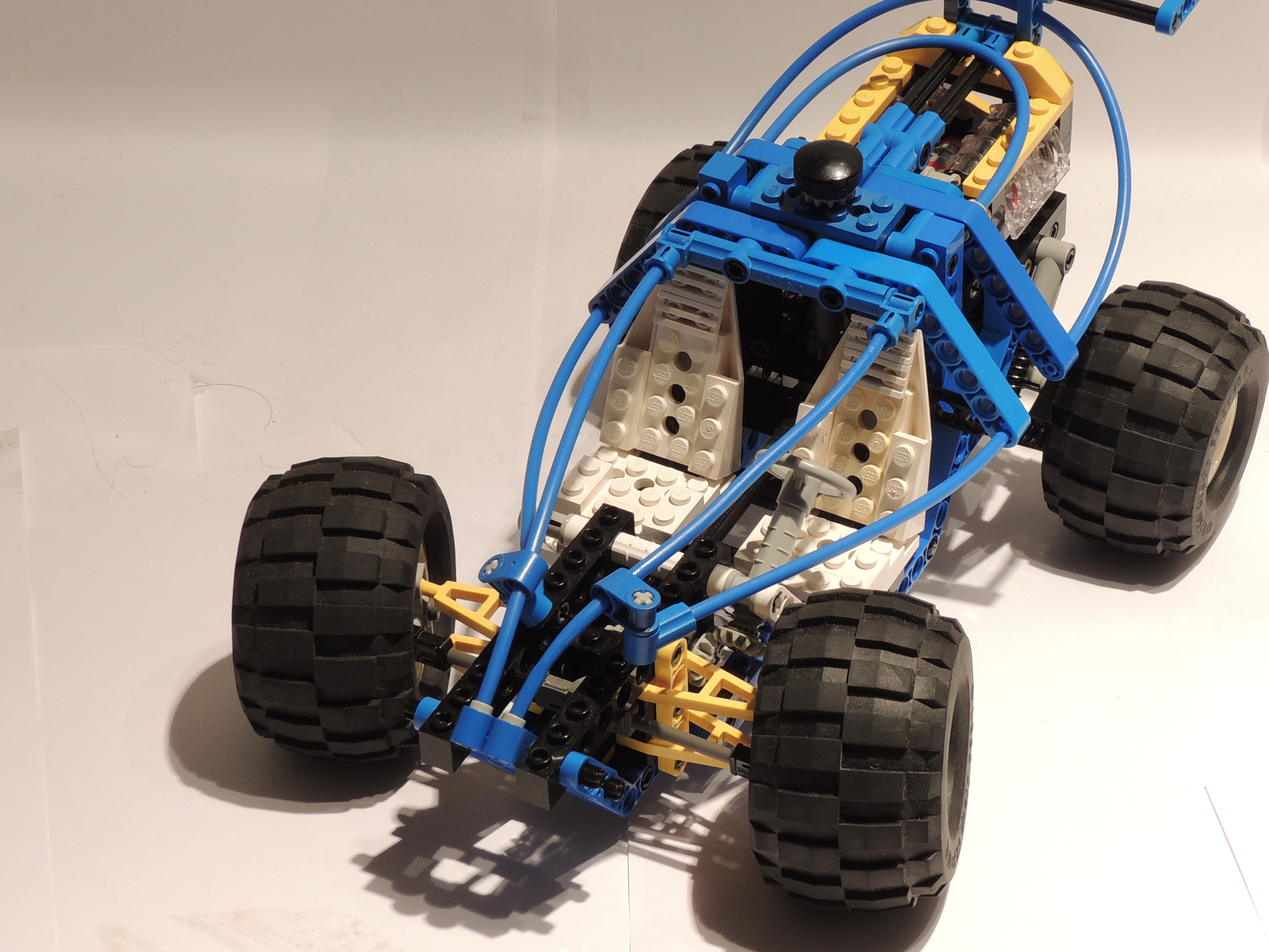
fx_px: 3666
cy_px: 461
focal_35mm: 100
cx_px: 758
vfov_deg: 14.8
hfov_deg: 19.6
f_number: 6.1
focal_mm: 12.4
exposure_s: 1/2.5
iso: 100
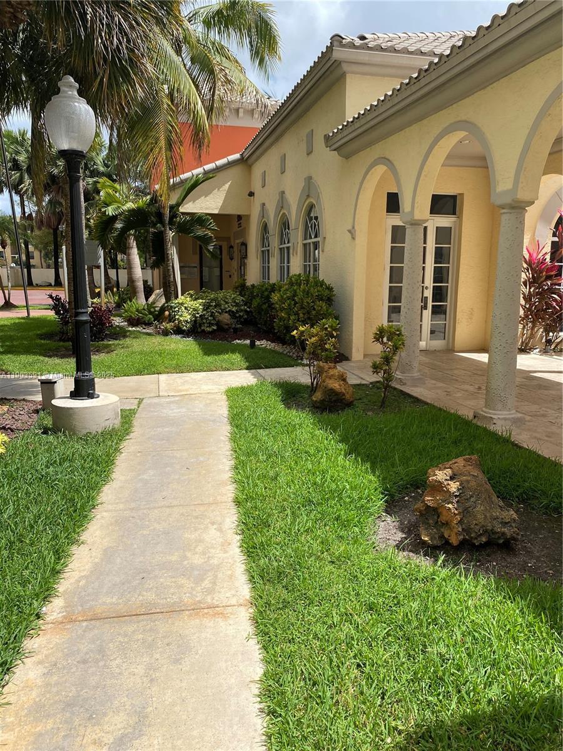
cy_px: 376
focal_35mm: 26
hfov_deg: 53.1
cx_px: 282
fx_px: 564
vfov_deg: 67.3
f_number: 1.8
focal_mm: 4.25
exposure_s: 1/2571
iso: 32
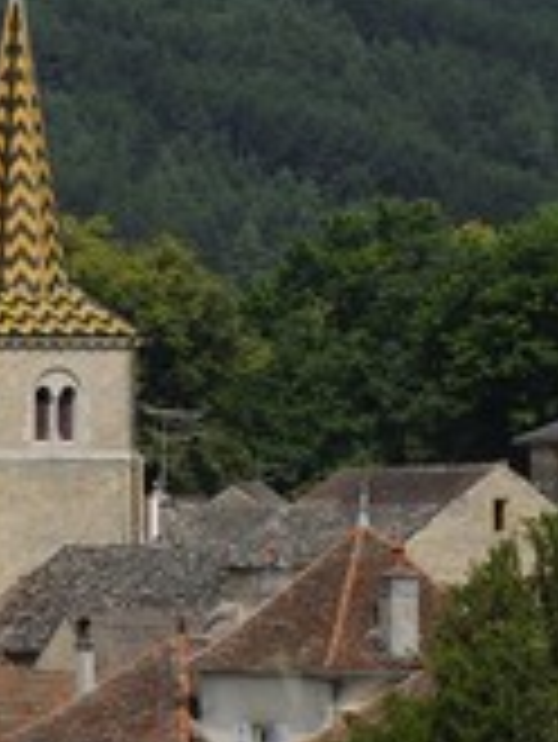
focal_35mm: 393
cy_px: 544
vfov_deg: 5.0
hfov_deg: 3.8
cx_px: -362
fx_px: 8436
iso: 200
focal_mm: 160
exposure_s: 1/320
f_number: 11
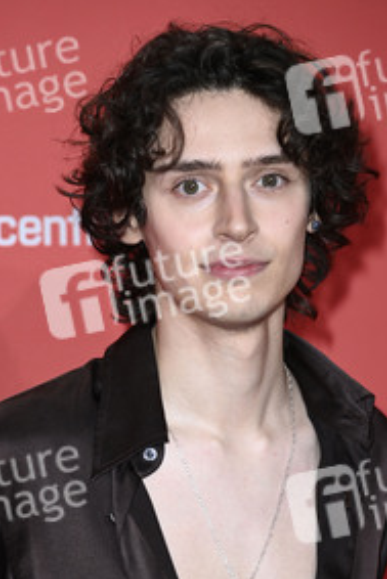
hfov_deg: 5.4
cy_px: 393
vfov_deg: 8.1
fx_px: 4090
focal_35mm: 254
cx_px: 205
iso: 1000
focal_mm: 180
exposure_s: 1/250
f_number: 5.6
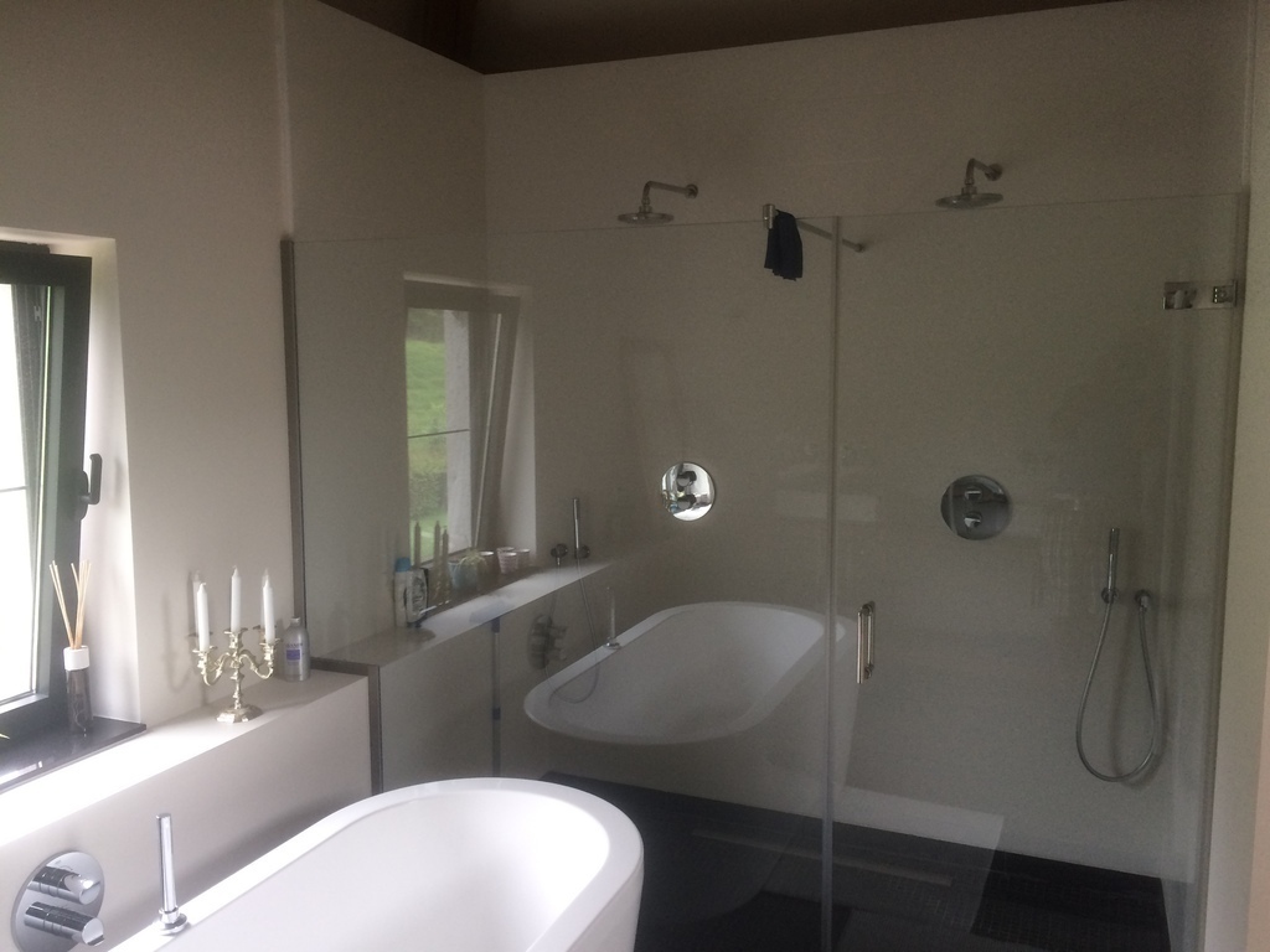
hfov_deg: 61.7
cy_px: 476
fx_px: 1064
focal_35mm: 29
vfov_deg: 48.2
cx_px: 635
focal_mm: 4.15
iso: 50
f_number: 2.2
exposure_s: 1/33
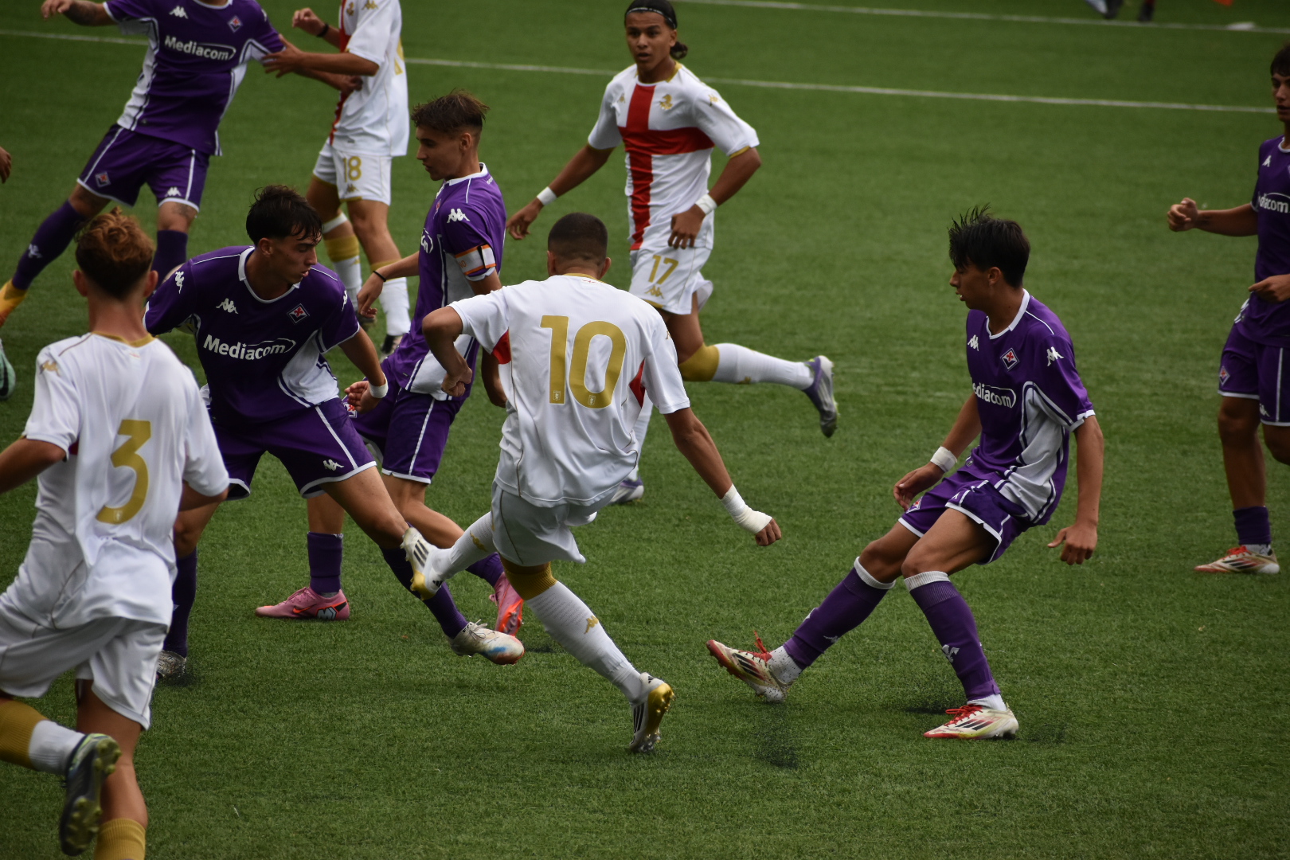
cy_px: 430
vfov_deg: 4.4
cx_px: 645
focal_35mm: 315
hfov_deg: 6.5
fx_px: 11287
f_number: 5.3
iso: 800
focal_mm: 210
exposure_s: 1/1000
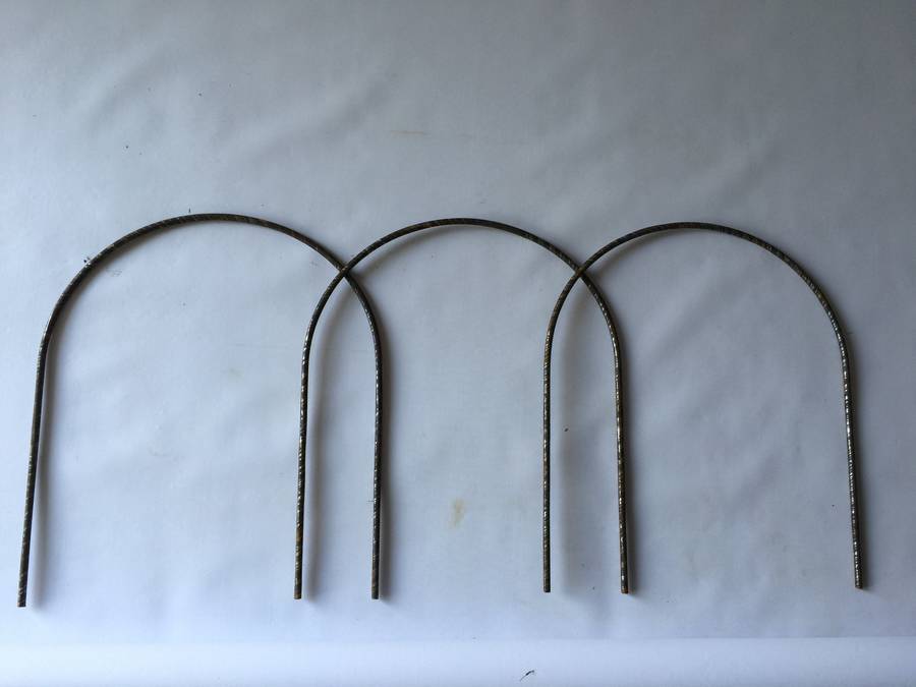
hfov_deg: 61.7
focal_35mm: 29
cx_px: 458
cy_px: 344
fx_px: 767
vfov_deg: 48.2
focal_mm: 4.15
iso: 32
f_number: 2.2
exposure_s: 1/33
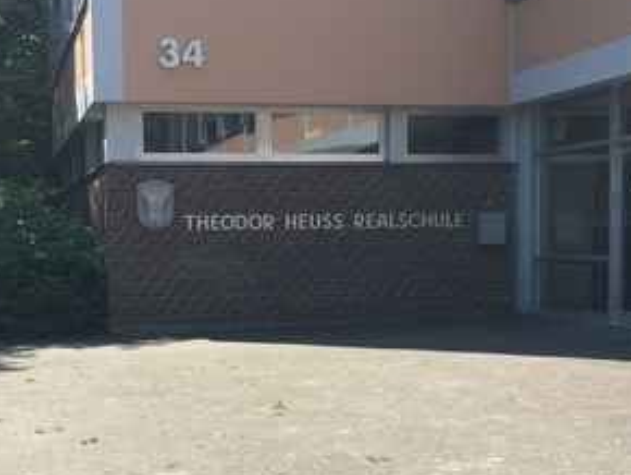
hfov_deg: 30.2
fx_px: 1168
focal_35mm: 64
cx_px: 279
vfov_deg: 22.9
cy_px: 314
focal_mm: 4.15
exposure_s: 1/1130
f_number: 2.2
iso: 32
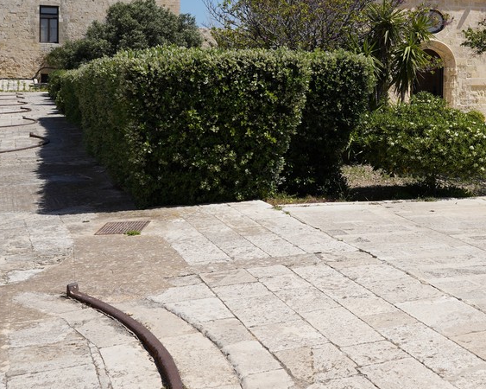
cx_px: 424
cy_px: 105
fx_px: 805
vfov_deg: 26.8
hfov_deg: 32.2
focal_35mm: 56
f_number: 8
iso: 100
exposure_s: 1/400
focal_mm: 28
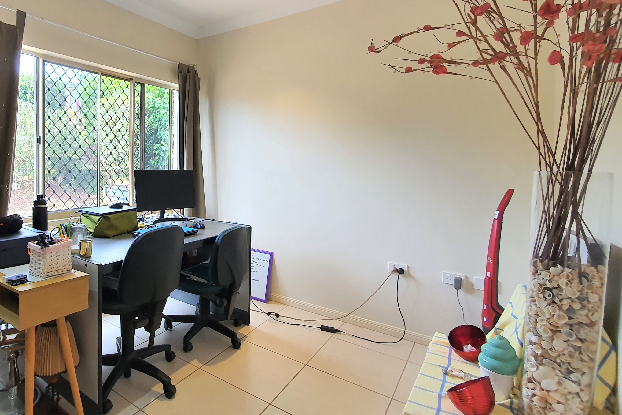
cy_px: 173
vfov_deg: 64.2
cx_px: 186
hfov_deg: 82.6
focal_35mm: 19
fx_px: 328
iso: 100
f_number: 2.2
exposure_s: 1/50
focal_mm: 1.8
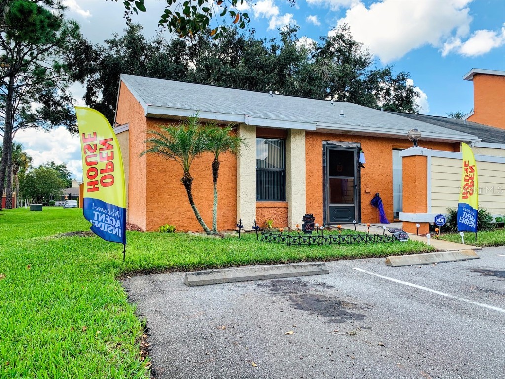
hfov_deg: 67.3
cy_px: 190
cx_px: 252
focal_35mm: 26
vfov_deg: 53.1
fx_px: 379
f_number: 1.8
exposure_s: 1/643
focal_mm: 4.25
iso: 25
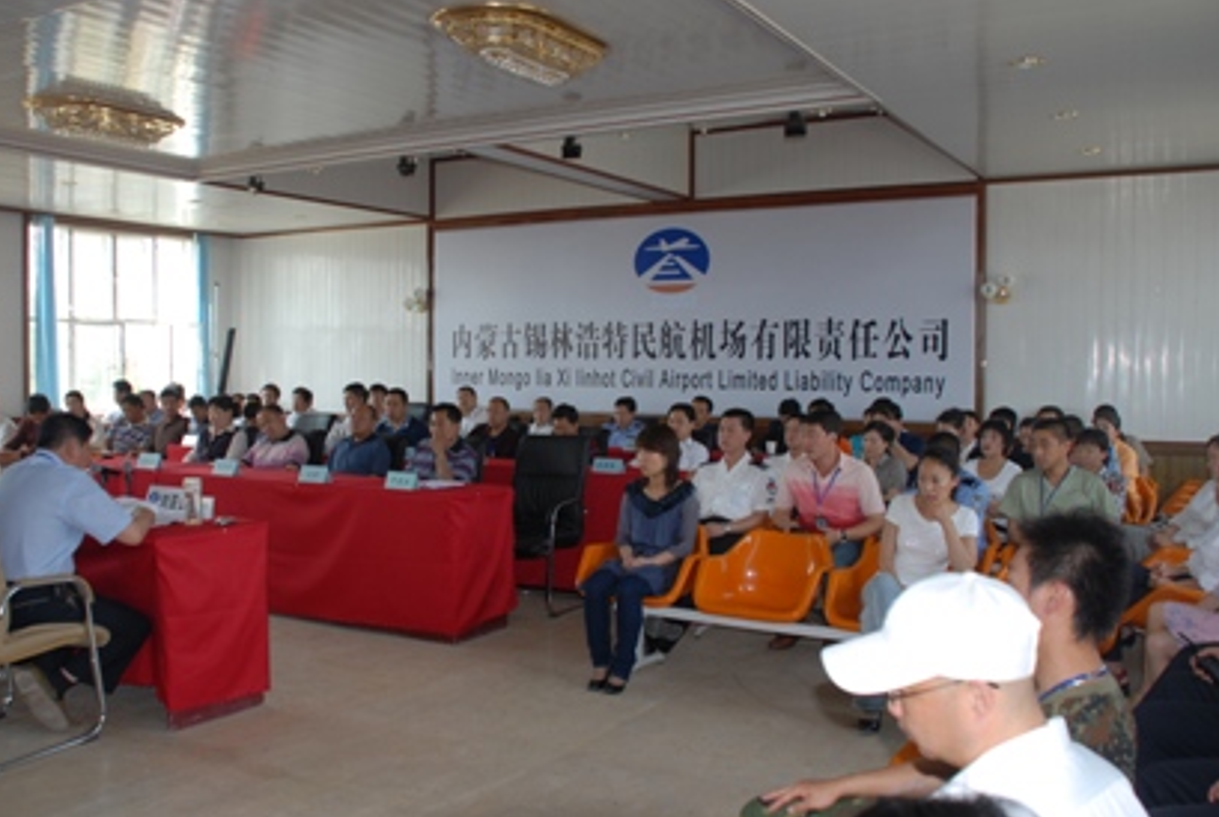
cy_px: 398
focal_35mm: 33
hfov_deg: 57.1
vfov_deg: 40.1
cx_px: 560
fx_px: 1119
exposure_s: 1/60
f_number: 3.5
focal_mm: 18
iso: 100
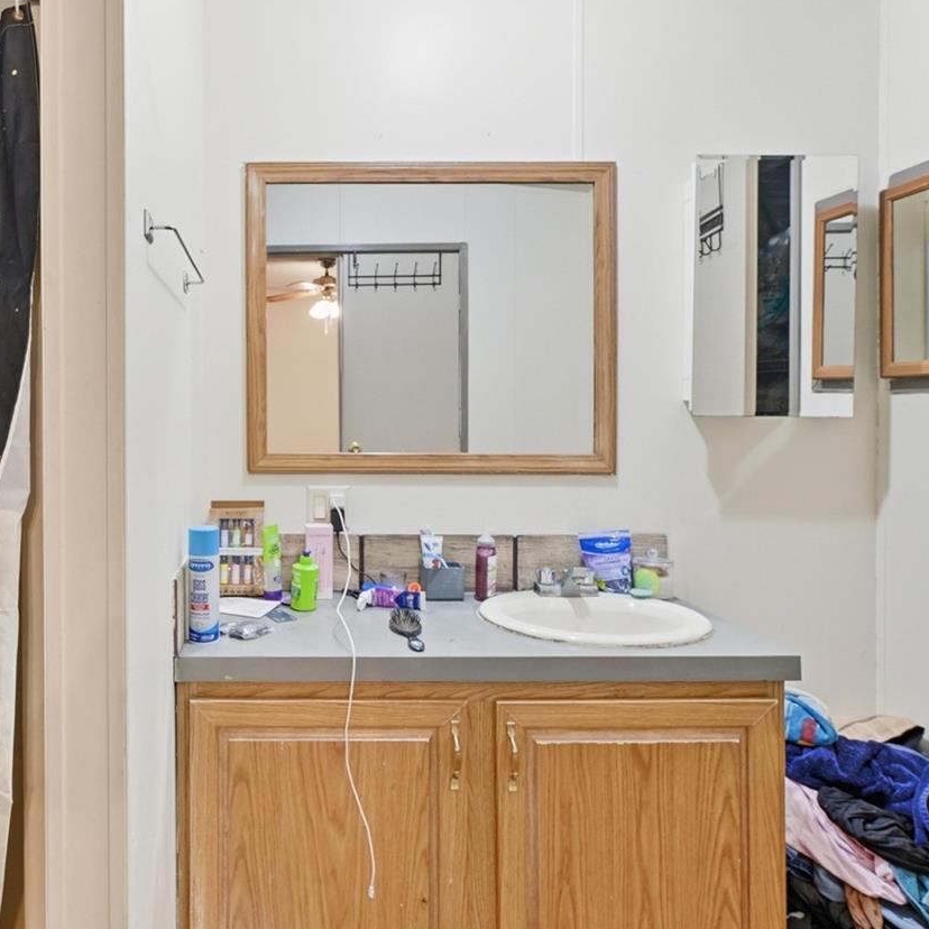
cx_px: 274
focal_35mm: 23
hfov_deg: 64.6
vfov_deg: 67.0
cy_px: 406
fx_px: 698
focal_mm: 14
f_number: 8
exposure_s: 1/25
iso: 400
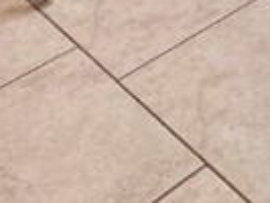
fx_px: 843
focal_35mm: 108
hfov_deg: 16.9
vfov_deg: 9.1
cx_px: 369
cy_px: -510
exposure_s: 1/120
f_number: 2.2
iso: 40
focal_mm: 2.22
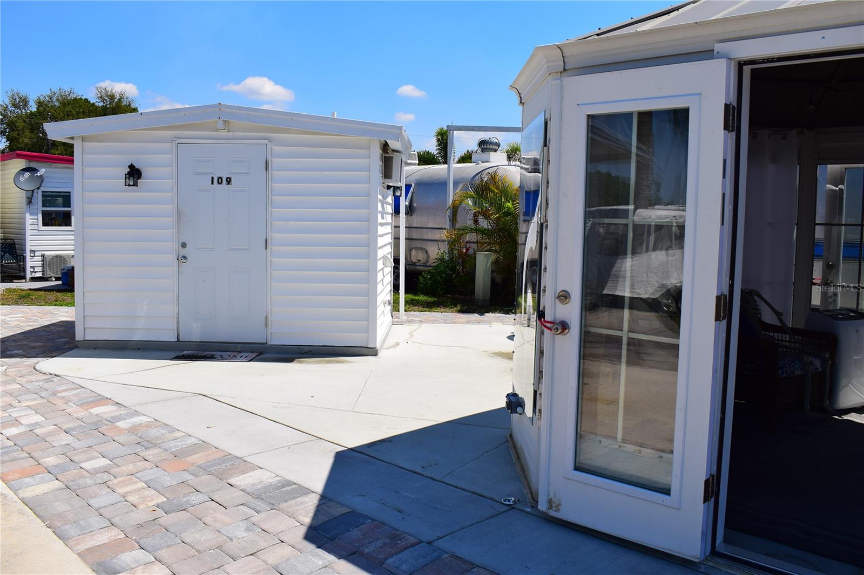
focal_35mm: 32
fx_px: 756
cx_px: 432
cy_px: 288
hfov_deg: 59.5
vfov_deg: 41.7
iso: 100
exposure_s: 1/320
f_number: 9
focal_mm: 21
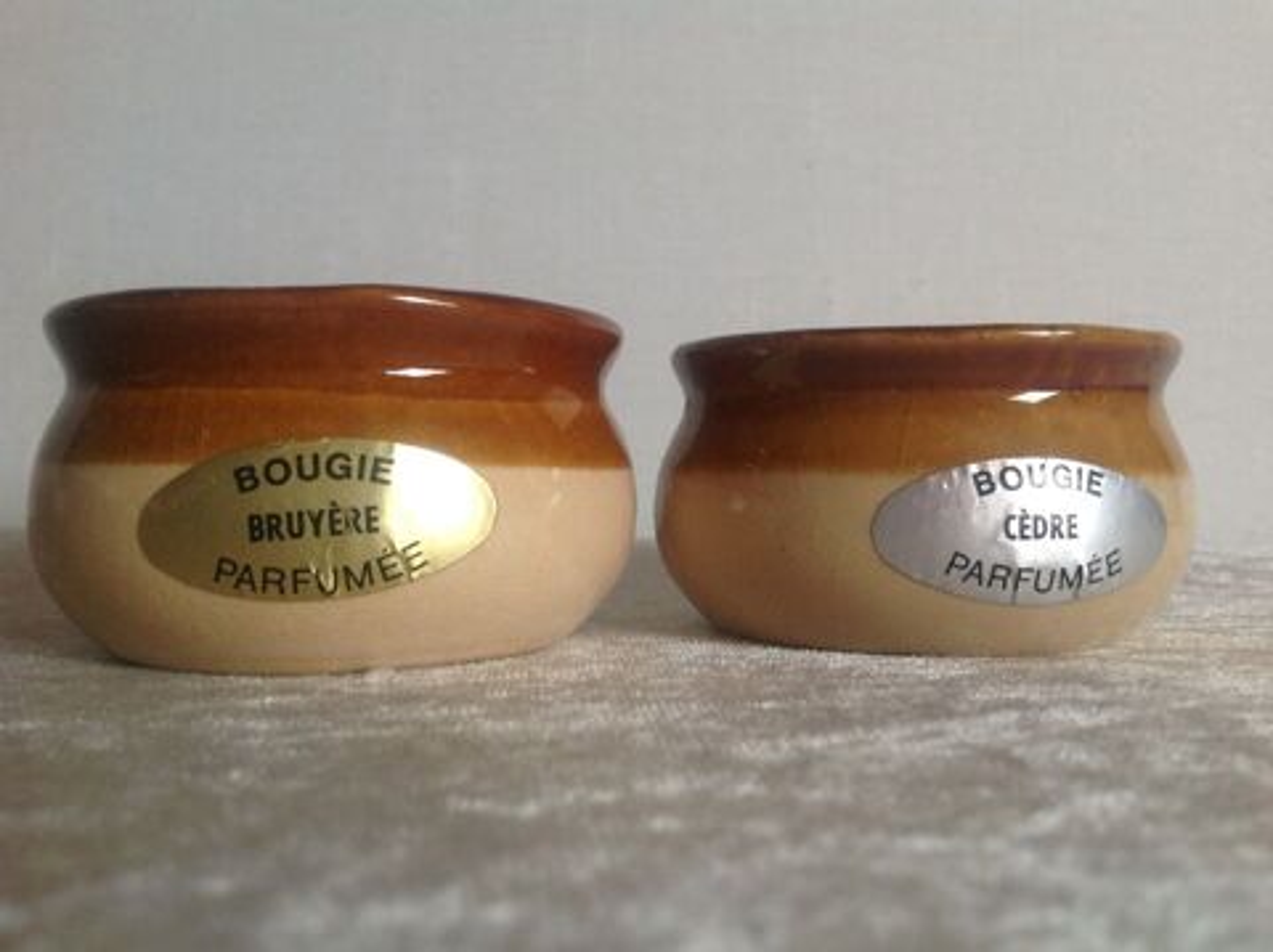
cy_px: 476
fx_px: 1286
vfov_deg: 40.6
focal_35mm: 35
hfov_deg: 52.7
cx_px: 636
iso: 100
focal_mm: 4.28
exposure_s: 1/15
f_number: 2.4
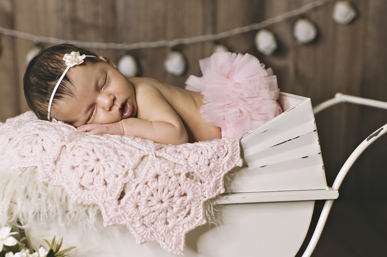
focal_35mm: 61
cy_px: 178
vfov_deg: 22.1
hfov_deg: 32.8
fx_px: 655
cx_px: 158
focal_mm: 35
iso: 320
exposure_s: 1/125
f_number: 2.2
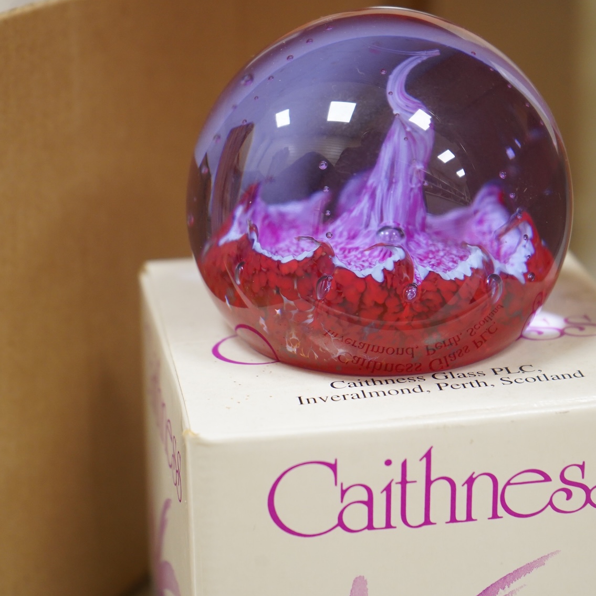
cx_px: 334
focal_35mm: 90
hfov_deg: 19.3
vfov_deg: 19.3
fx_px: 1753
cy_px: 297
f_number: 5.6
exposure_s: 1/80
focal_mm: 70
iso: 2500
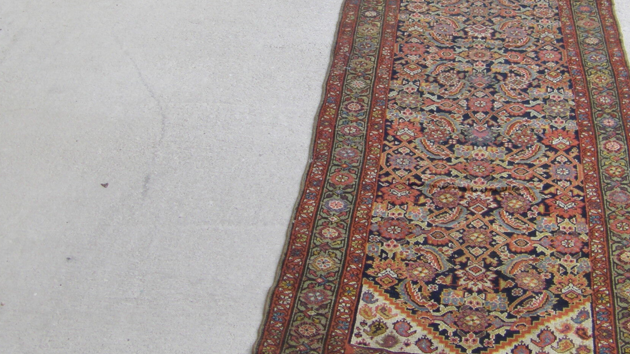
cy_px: 83
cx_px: 400
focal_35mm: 81
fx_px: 1353
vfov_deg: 14.8
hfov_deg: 26.1
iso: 64
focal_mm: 6.3
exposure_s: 1/250
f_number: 3.5
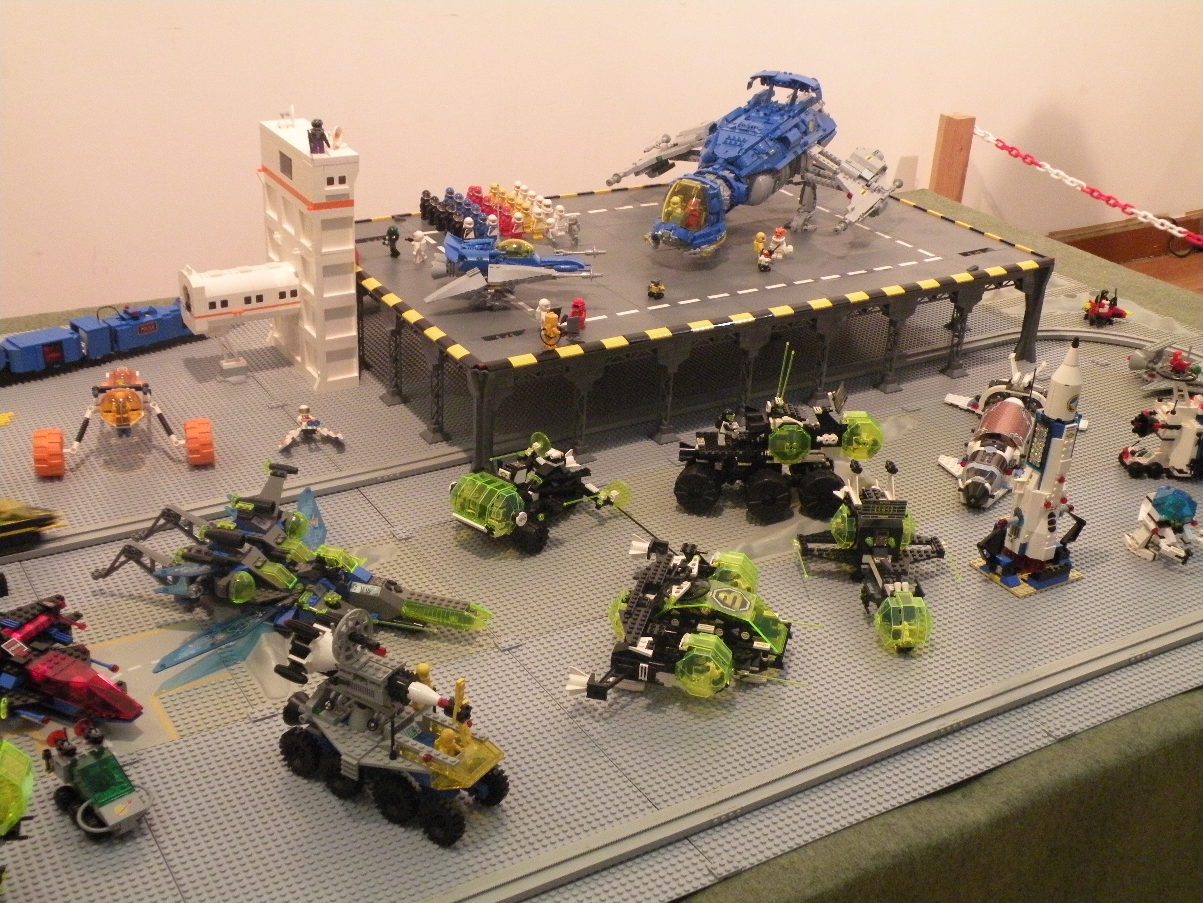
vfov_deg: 34.3
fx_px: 1460
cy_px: 452
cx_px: 602
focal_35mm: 42
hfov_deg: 44.8
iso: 400
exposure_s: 1/25
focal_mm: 7.4
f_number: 3.2
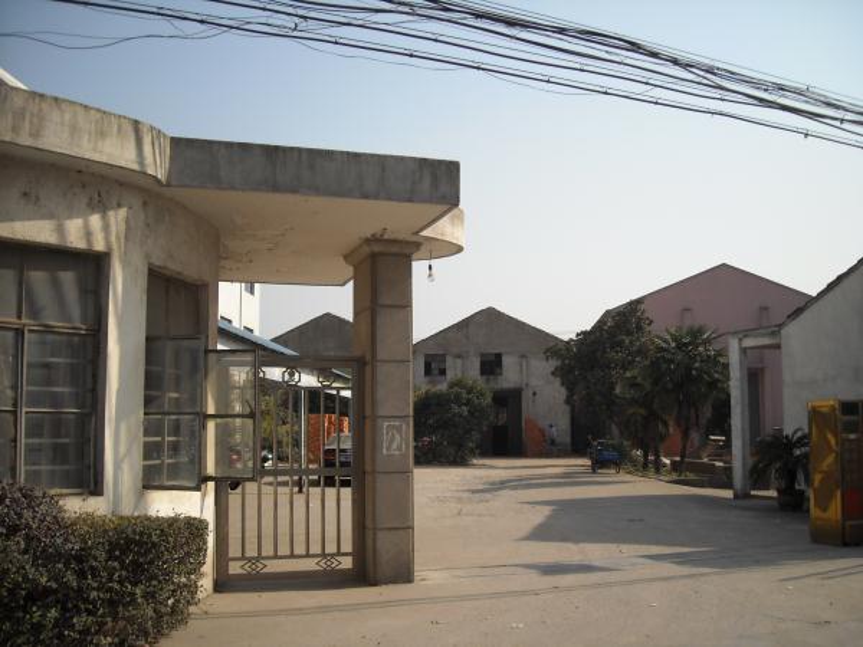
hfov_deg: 52.6
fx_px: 873
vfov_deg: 40.7
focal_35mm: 35
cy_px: 324
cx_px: 432
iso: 64
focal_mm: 5.7
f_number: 5.6
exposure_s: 1/309
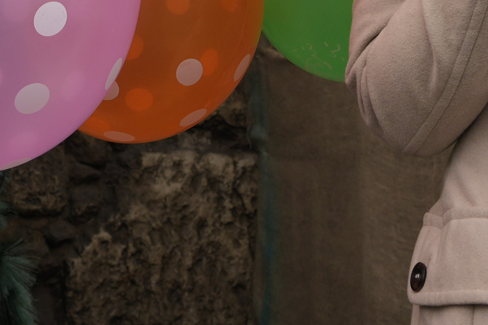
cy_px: -394
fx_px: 1206
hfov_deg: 22.9
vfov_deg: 12.7
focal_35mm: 89
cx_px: 224
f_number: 4.5
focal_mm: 17
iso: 200
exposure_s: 1/500
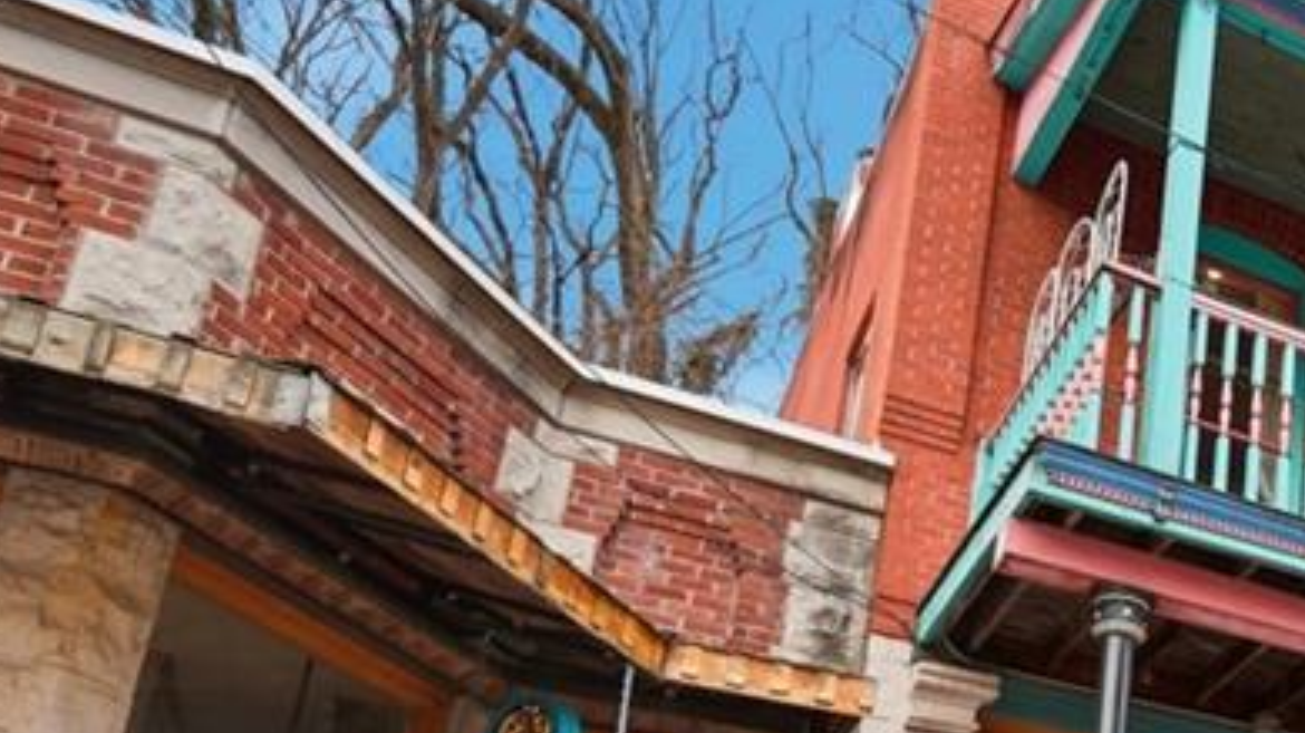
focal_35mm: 45
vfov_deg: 24.1
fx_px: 1569
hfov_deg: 34.3
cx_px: 1636
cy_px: 857
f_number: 9
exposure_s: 1/800
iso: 250
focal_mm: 11
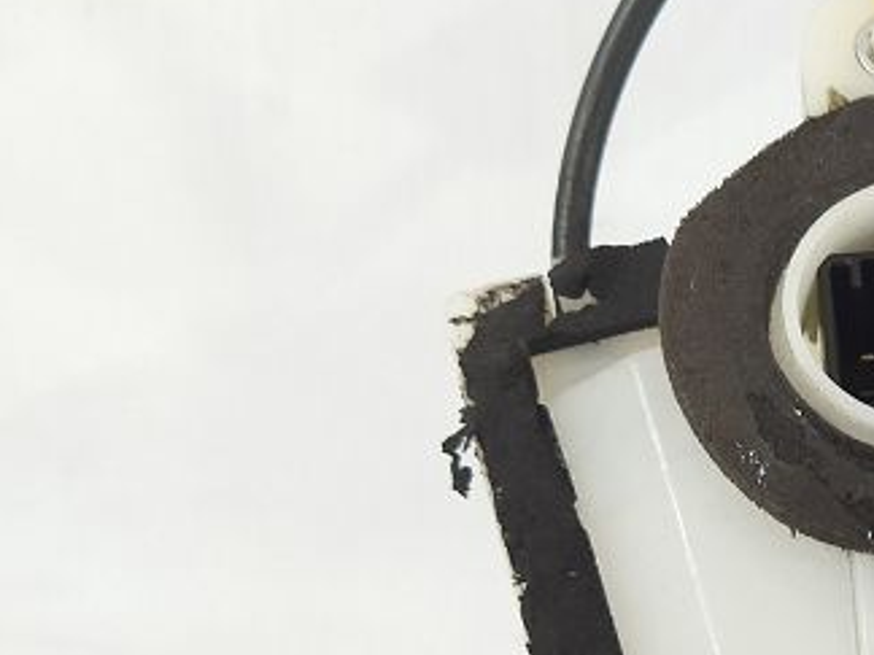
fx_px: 2525
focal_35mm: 100
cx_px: 1179
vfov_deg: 14.6
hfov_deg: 18.1
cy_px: 617
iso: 258
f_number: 1.79
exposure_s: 1/50
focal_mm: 4.71
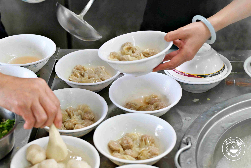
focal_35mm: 75
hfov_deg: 27.0
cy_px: 84
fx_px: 523
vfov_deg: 18.2
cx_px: 126
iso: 1000
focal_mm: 50
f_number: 3.2
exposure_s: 1/200
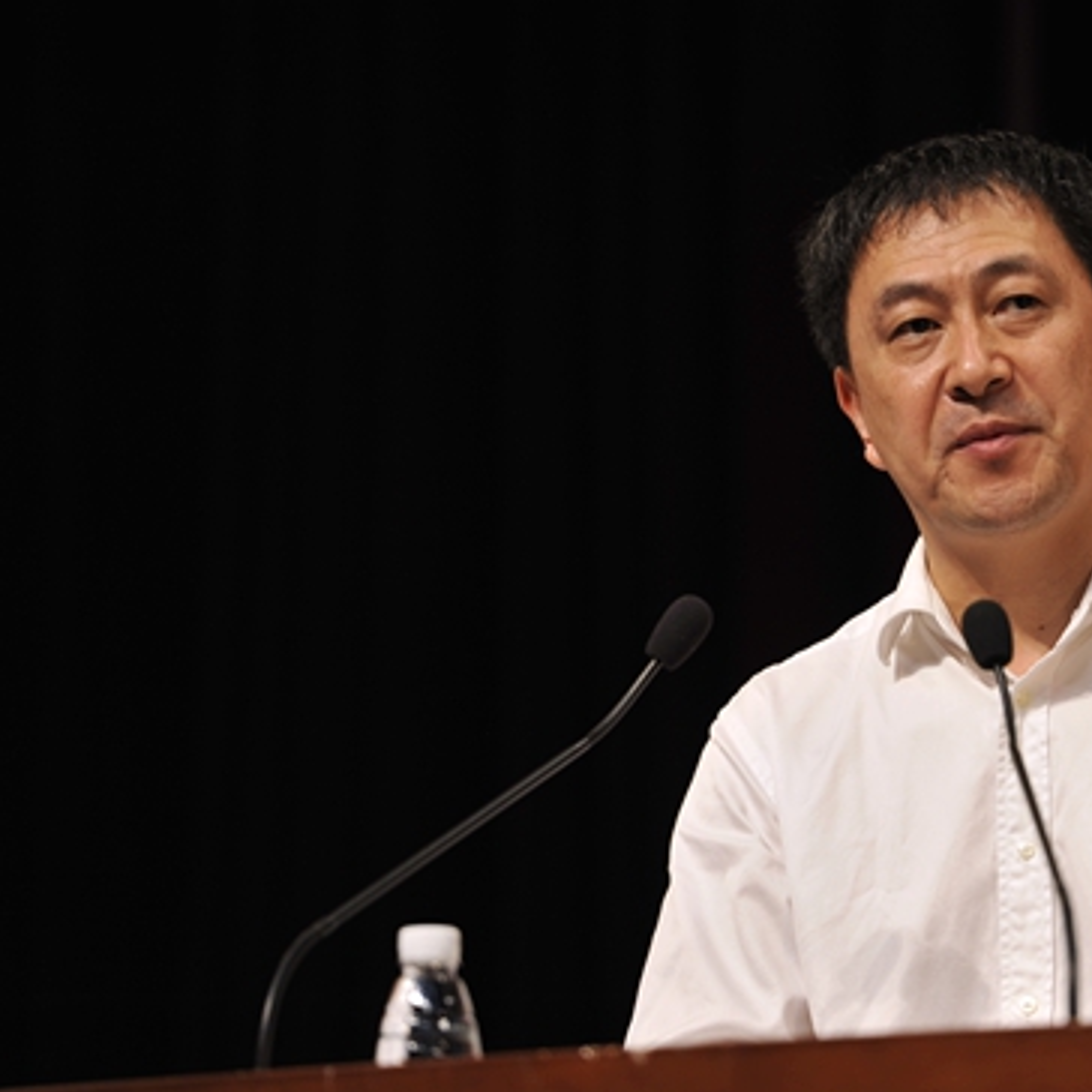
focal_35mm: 257
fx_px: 9172
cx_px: 732
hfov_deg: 6.8
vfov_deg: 6.8
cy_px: 546
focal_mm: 200
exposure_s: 1/160
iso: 640
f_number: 2.8
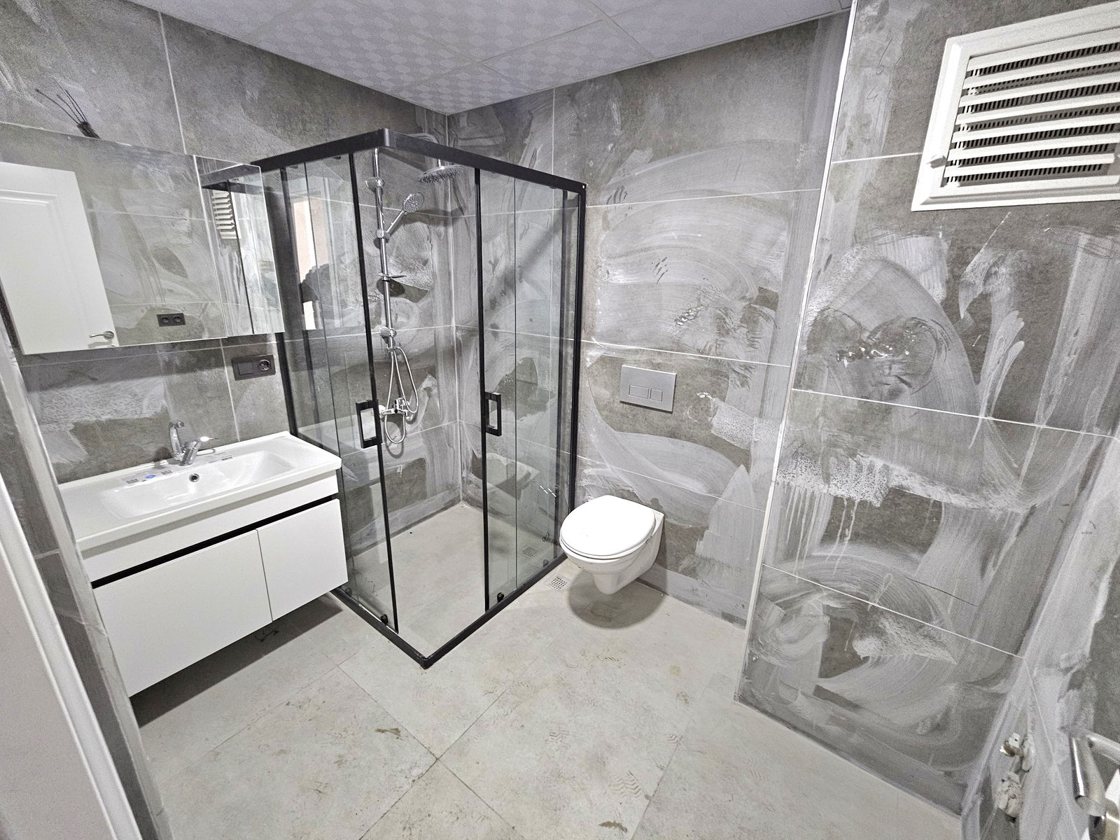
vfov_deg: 89.9
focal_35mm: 13
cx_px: 560
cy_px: 420
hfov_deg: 106.2
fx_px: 421
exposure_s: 1/25.1
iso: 640
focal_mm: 2.2
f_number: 2.2
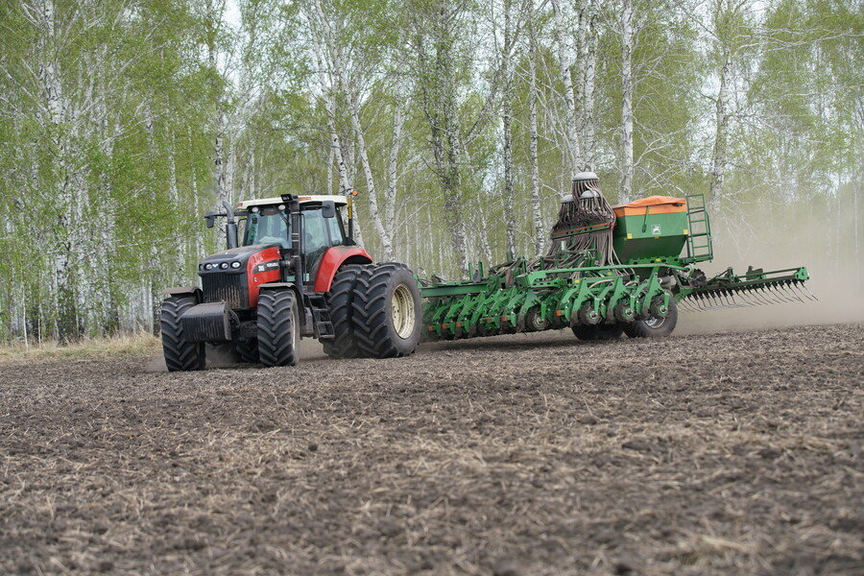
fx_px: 1800
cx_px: 432
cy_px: 288
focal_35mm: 75
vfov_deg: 18.2
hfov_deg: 27.0
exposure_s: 1/200
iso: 100
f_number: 4
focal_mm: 75
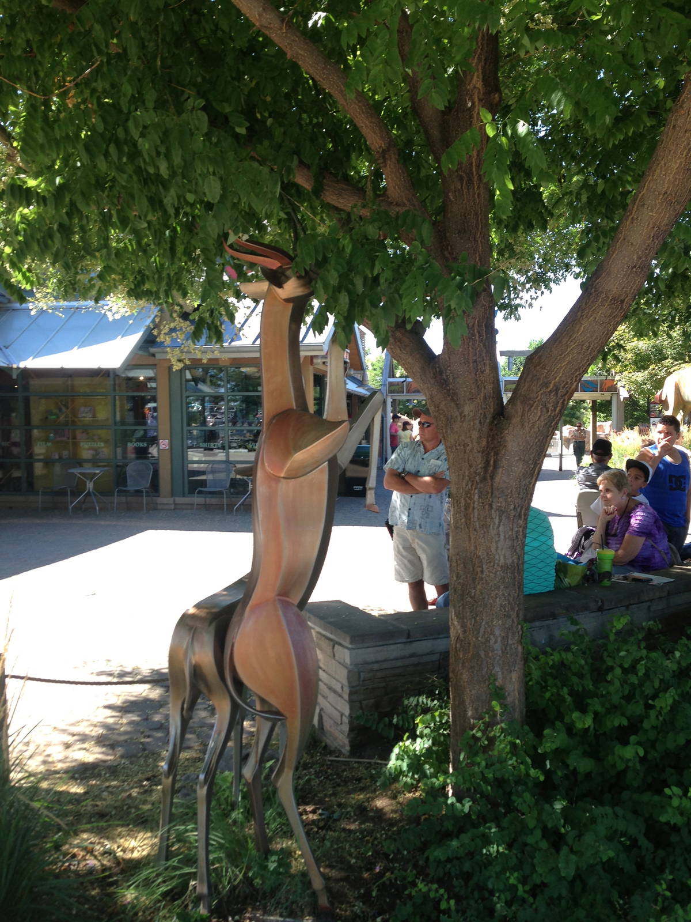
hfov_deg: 42.9
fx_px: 878
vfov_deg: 55.4
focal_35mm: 33
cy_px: 461
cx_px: 346
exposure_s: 1/175
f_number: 2.4
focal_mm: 4.13
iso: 50
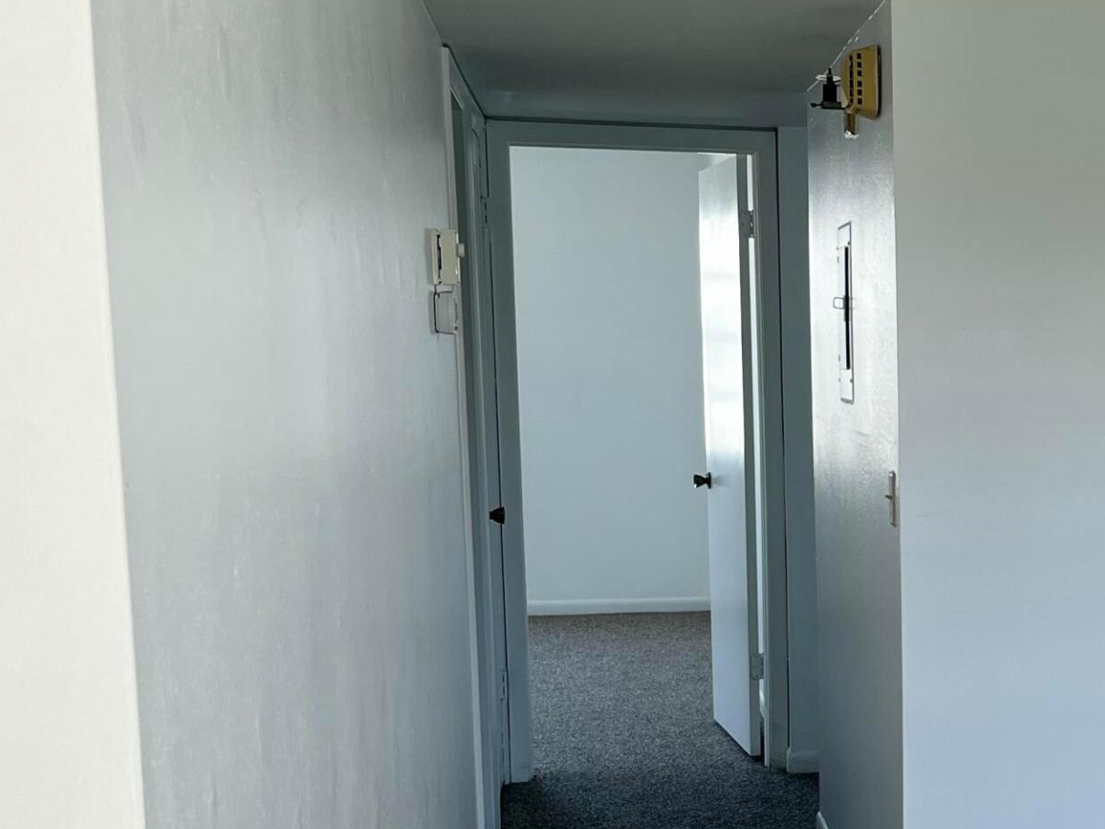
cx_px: 1158
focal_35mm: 62
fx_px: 1979
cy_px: 629
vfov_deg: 23.4
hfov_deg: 28.8
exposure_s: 1/124
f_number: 1.6
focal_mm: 5.1
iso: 32
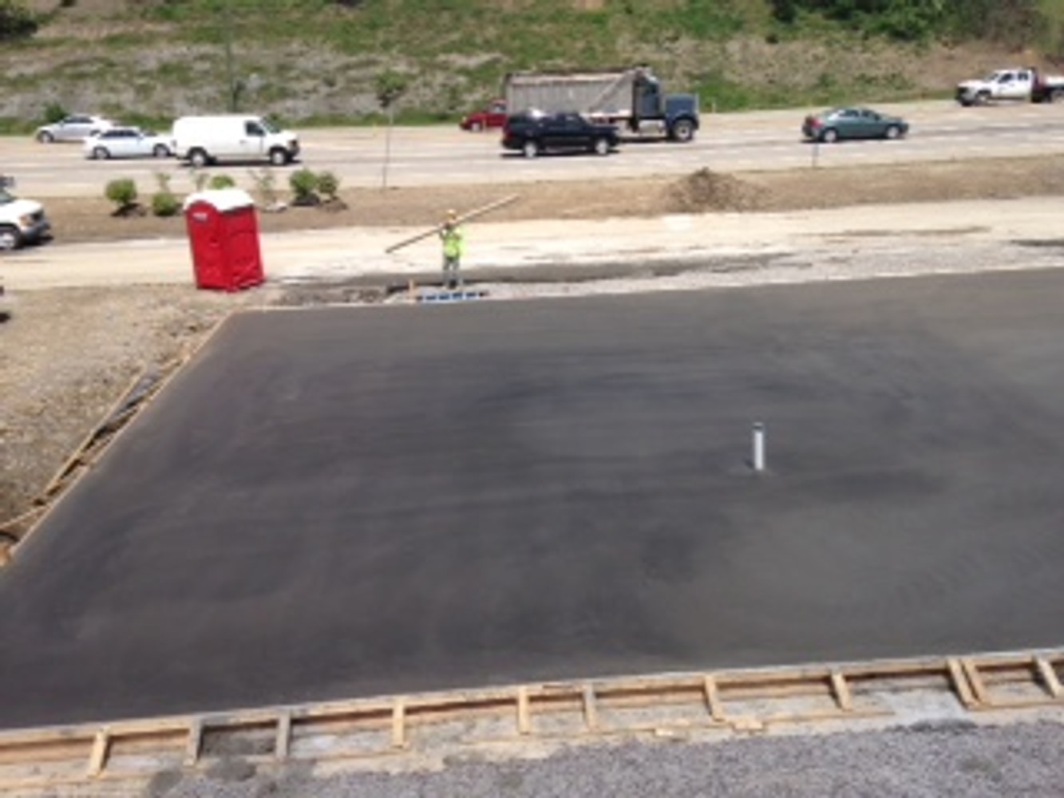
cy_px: 399
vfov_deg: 43.0
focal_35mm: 33
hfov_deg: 55.3
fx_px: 1014
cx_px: 532
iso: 50
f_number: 2.4
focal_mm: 4.12
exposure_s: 1/2088
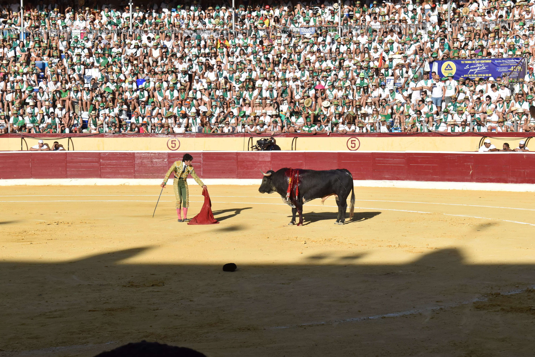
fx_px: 1226
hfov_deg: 24.6
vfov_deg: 16.6
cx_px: 268
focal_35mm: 82
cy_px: 178
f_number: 11
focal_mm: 55
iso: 400
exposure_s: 1/500
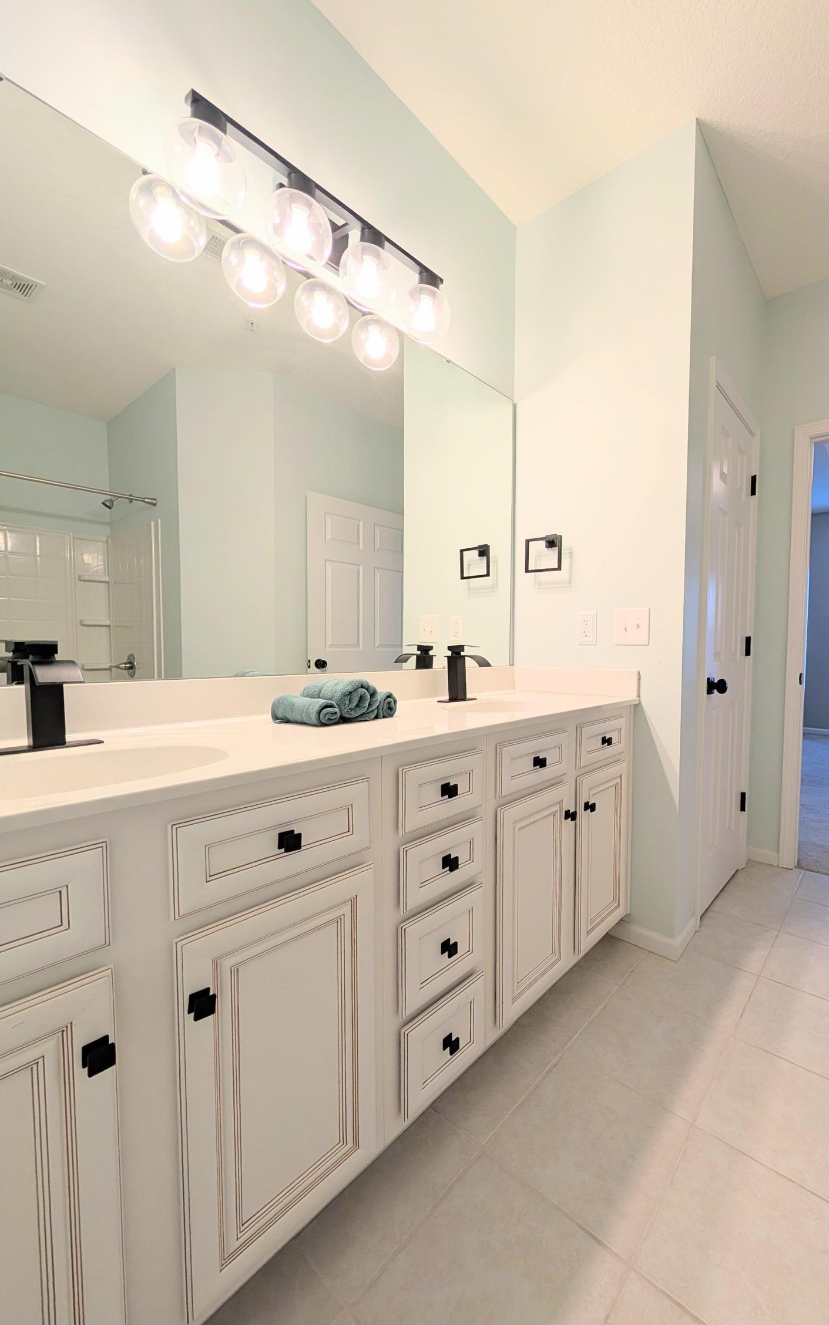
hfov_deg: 81.6
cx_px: 506
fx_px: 470
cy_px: 671
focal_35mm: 13
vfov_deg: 109.3
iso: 48
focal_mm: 2.02
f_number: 1.7
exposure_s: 1/124
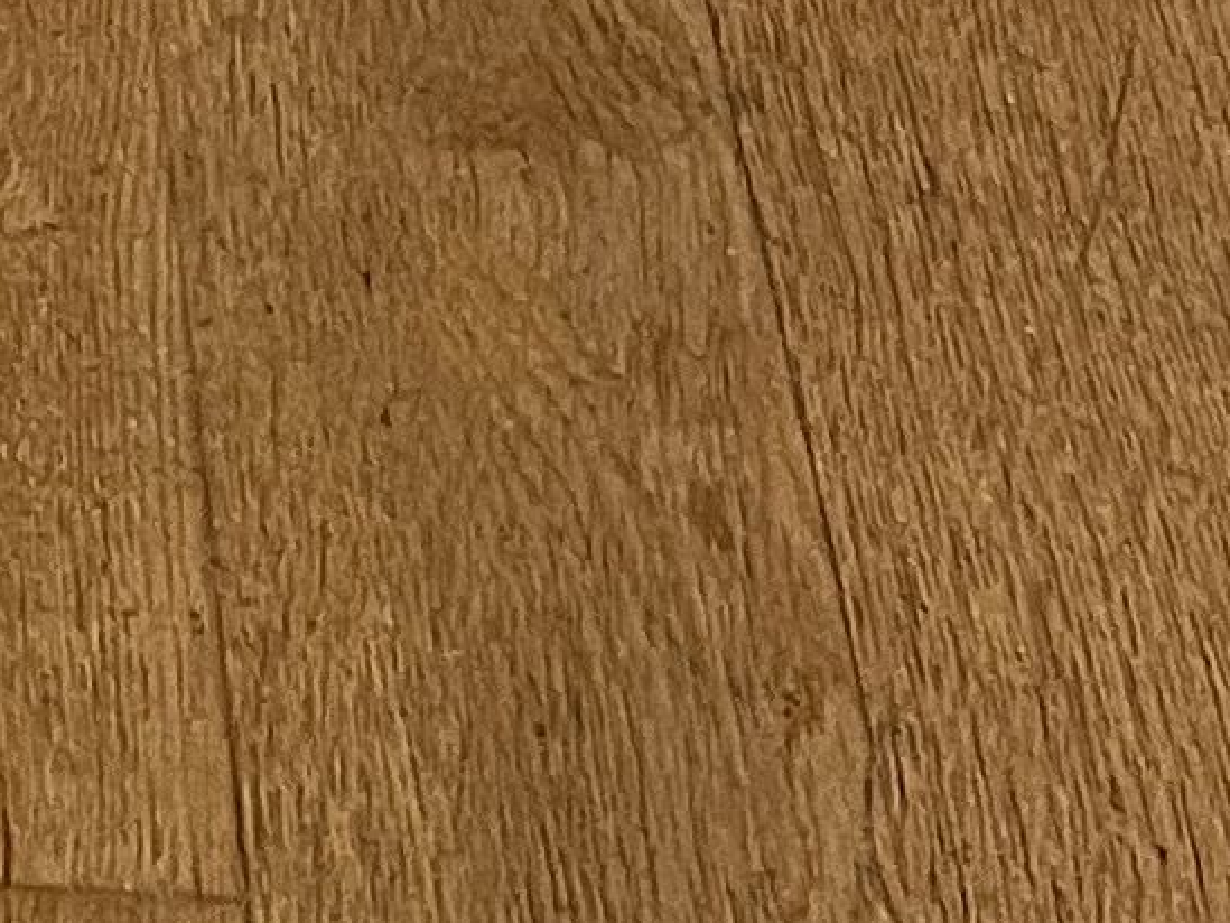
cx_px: -1208
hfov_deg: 9.7
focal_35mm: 191
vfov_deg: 5.8
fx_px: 6788
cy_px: -3490
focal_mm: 5.1
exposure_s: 1/60
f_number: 1.6
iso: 160
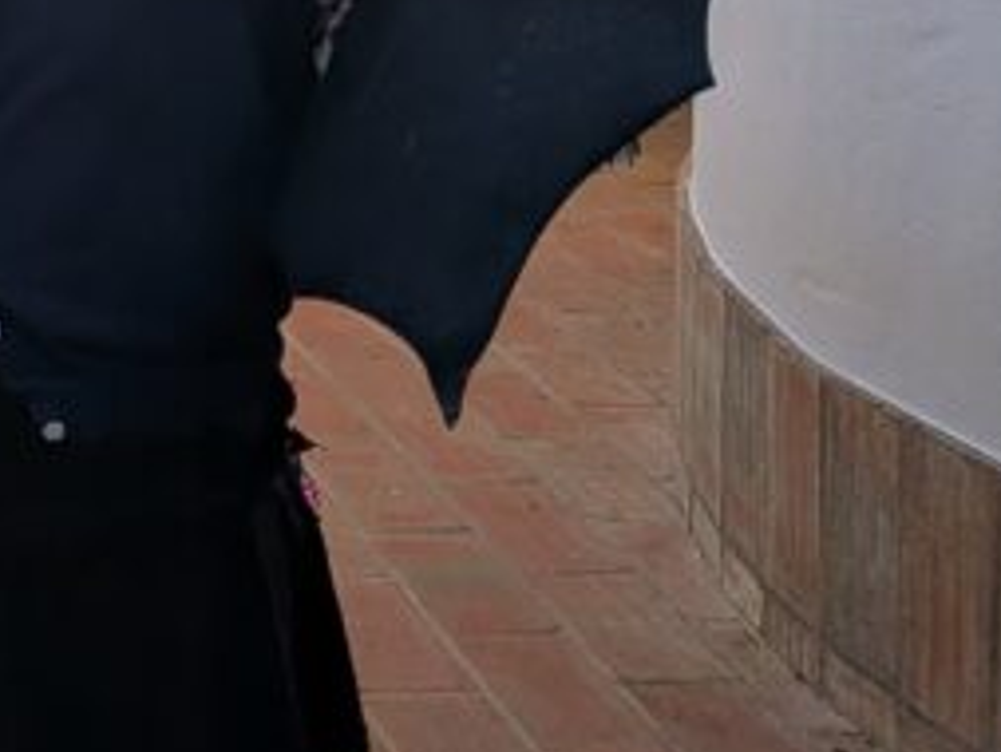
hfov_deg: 19.3
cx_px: -142
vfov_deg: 13.6
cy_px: -613
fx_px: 2806
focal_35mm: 97
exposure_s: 1/924
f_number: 1.7
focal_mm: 4.53
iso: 30
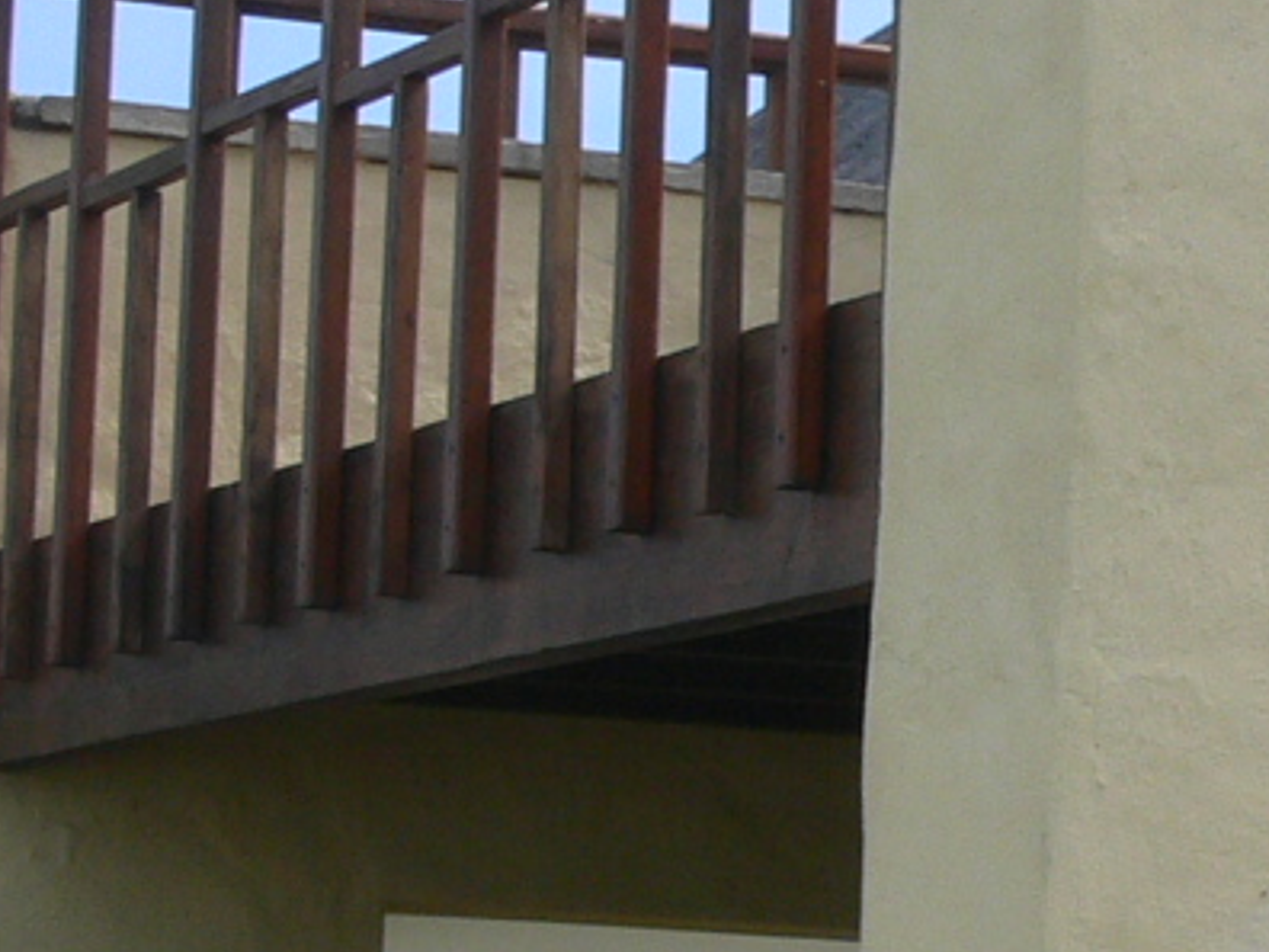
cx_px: 1541
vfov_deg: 8.2
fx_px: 6635
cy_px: 724
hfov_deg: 10.7
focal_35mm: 181
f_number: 5.6
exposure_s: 1/250
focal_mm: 7.4
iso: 80
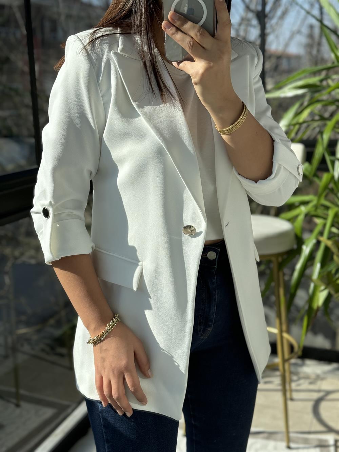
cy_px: 226
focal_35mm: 48
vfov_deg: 39.7
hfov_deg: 30.3
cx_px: 170
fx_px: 627
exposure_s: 1/1395
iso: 64
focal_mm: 6.86
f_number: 1.78
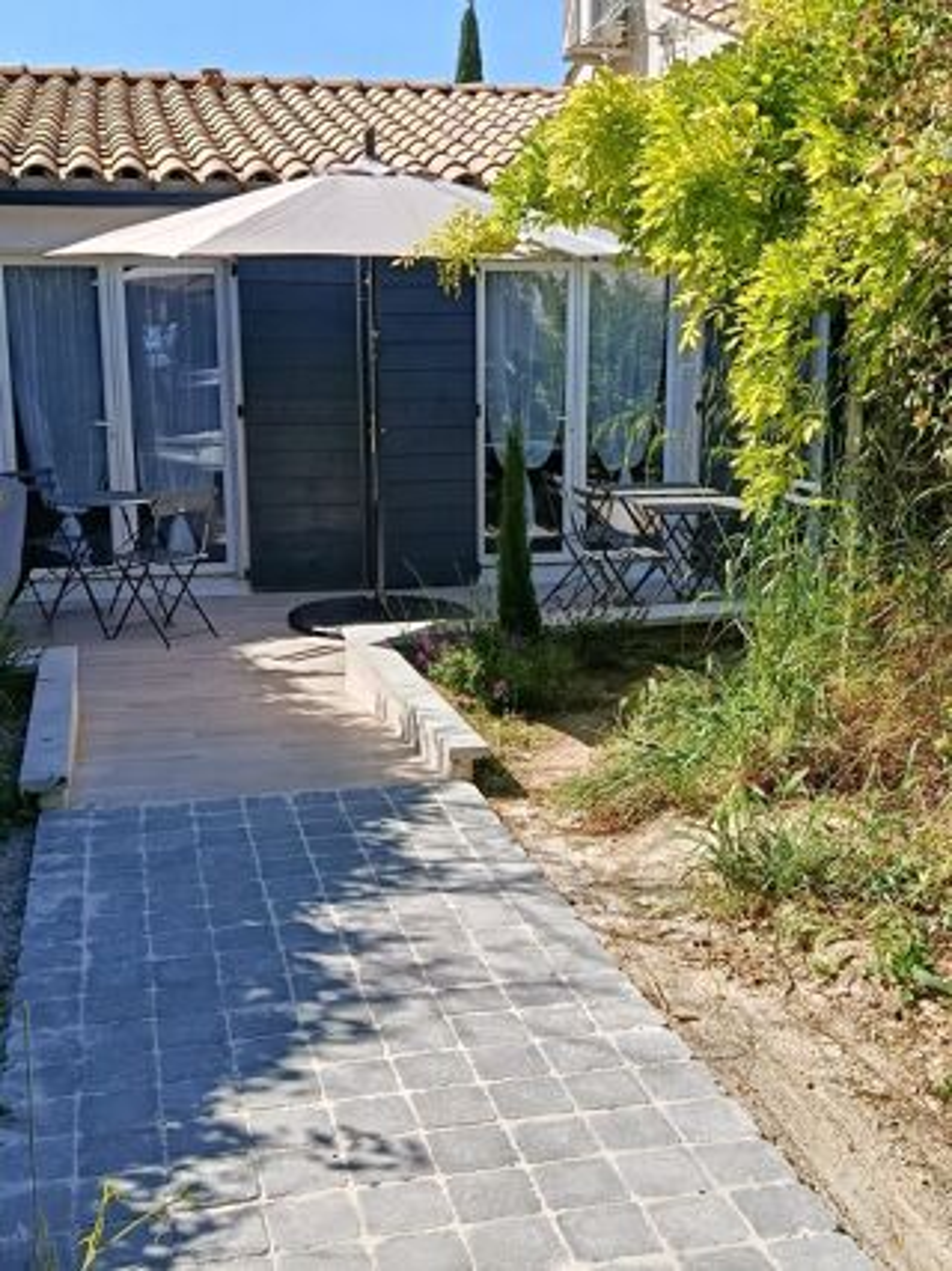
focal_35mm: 40
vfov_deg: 46.8
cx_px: 476
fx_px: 1467
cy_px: 636
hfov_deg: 35.9
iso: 50
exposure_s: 1/420
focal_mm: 5.24
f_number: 1.7
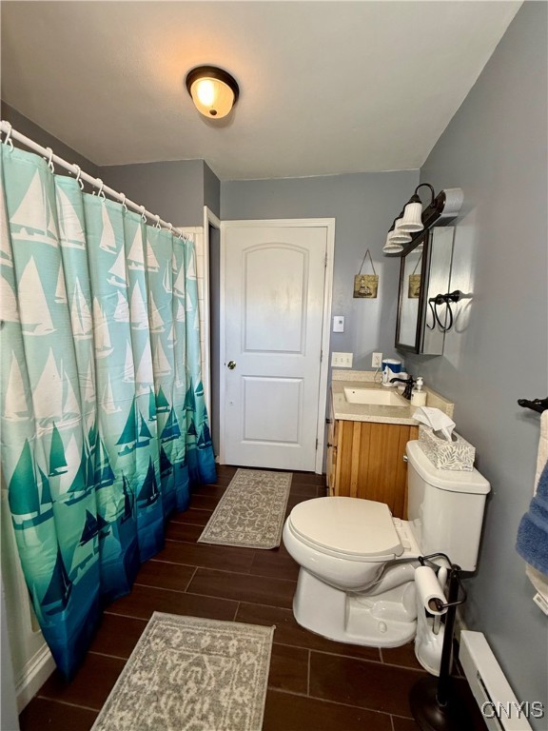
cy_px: 366
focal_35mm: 14
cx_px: 274
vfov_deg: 102.1
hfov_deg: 85.7
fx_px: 296
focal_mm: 2.22
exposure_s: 1/99
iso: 200
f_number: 2.2
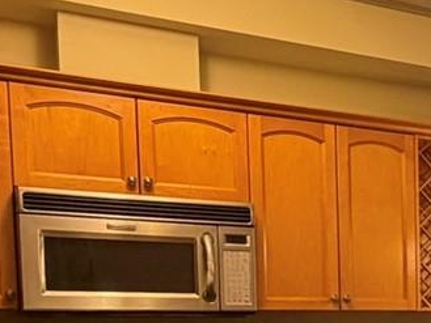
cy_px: 386
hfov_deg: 24.0
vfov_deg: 20.3
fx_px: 847
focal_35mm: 68
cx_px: 600
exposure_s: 1/60
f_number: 2.2
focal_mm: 2.22
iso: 250
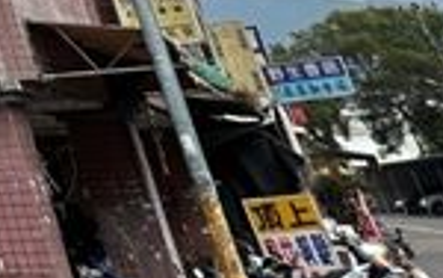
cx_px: -605
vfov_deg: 11.2
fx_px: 1148
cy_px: -420
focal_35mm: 95
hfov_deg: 14.6
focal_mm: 2.22
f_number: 2.2
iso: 40
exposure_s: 1/842
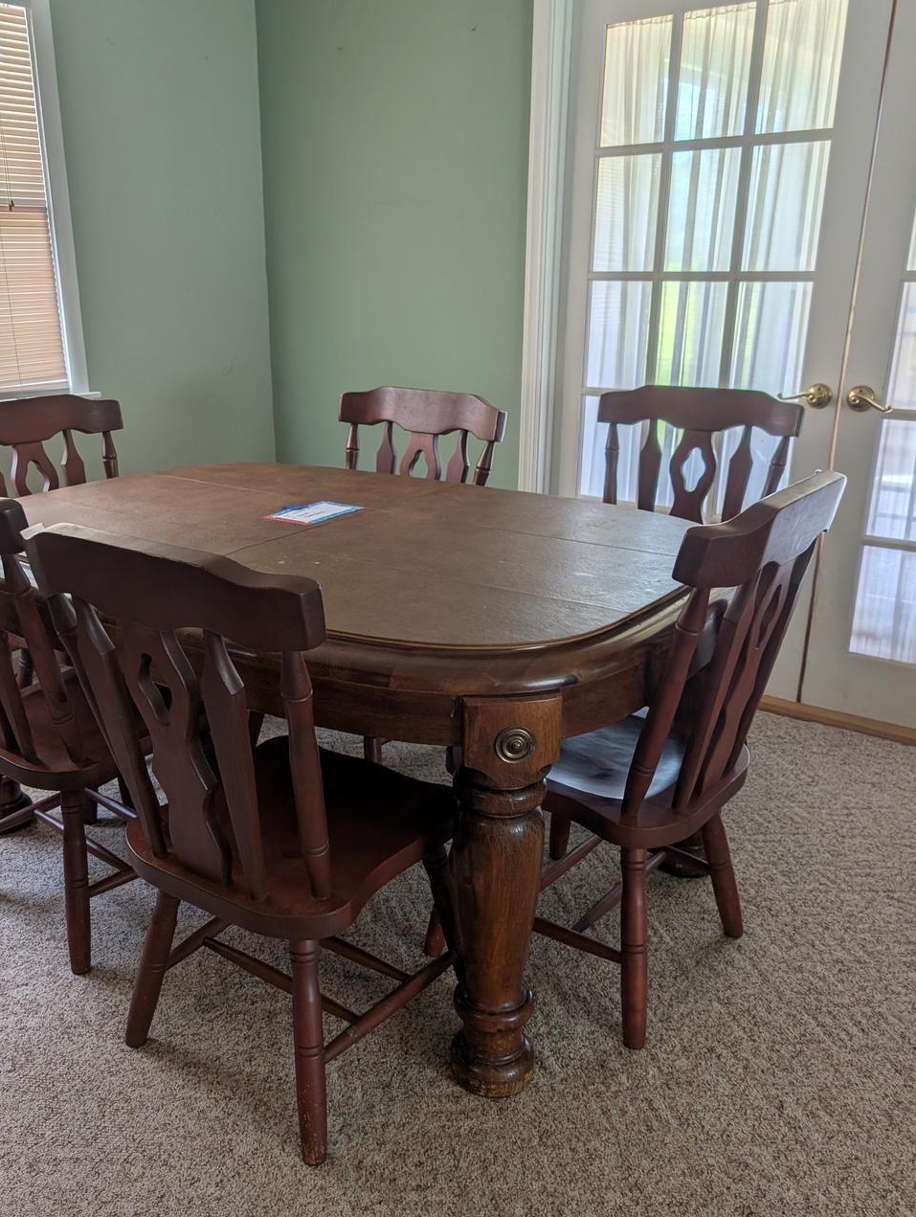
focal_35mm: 29
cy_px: 629
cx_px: 384
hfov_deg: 48.1
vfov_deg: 61.6
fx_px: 1021
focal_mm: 6.9
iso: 21
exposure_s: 1/136
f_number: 1.68
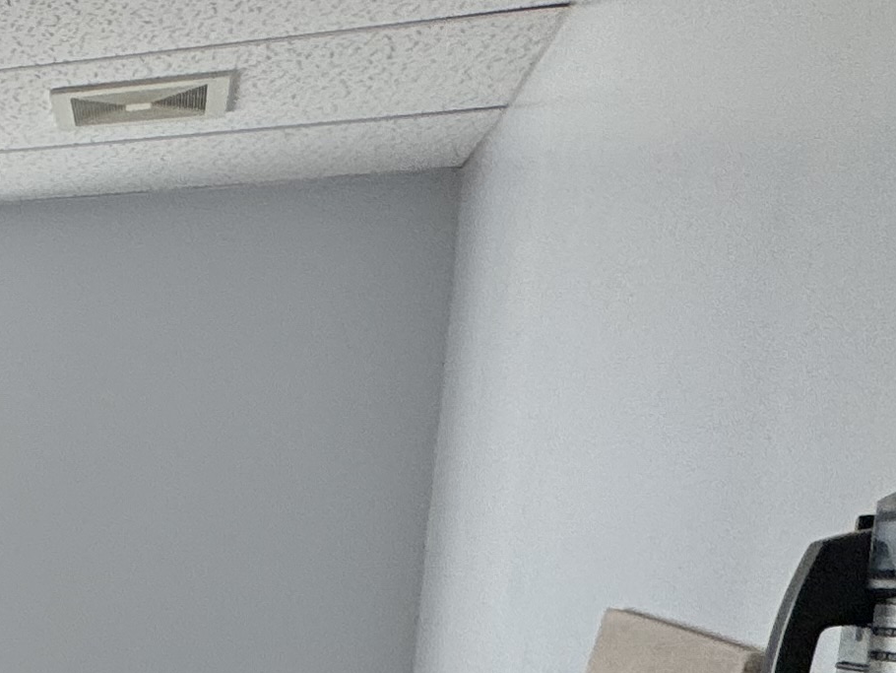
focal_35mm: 62
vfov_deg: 22.5
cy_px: 717
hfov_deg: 21.6
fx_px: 1605
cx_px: -673
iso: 50
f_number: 2.2
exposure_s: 1/99
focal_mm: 2.22
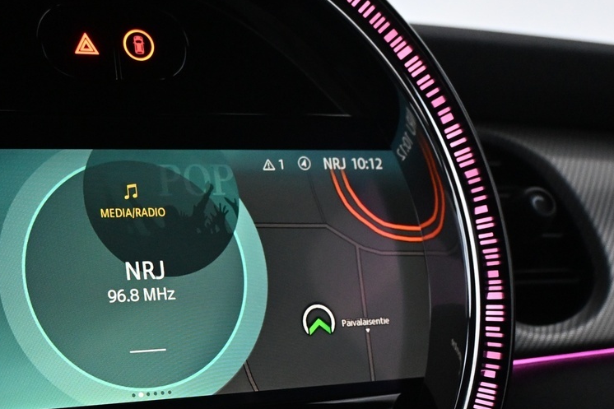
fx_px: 1083
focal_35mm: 64
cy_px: 296
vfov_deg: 21.2
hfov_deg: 31.1
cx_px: 155
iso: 2800
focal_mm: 19.5
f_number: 3.8
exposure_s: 1/125
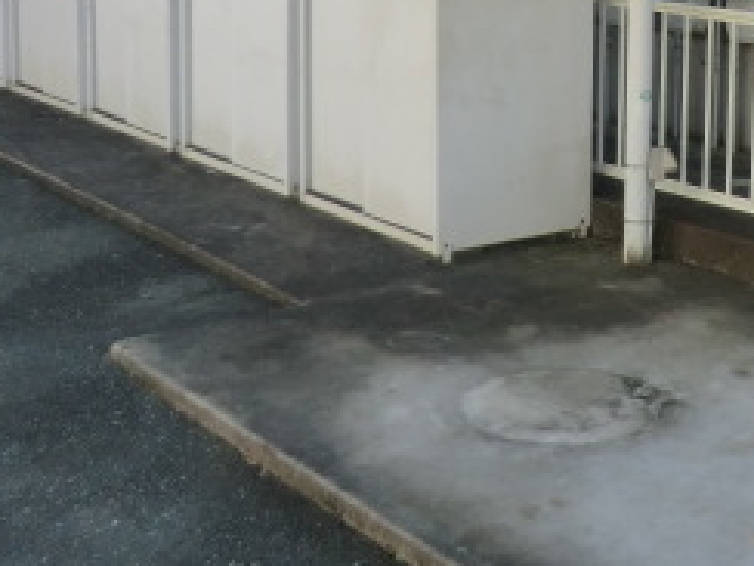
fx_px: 1372
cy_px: 53
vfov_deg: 22.7
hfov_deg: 28.3
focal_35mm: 63
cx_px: 800
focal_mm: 4.3
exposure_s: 1/200
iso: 80
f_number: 3.2
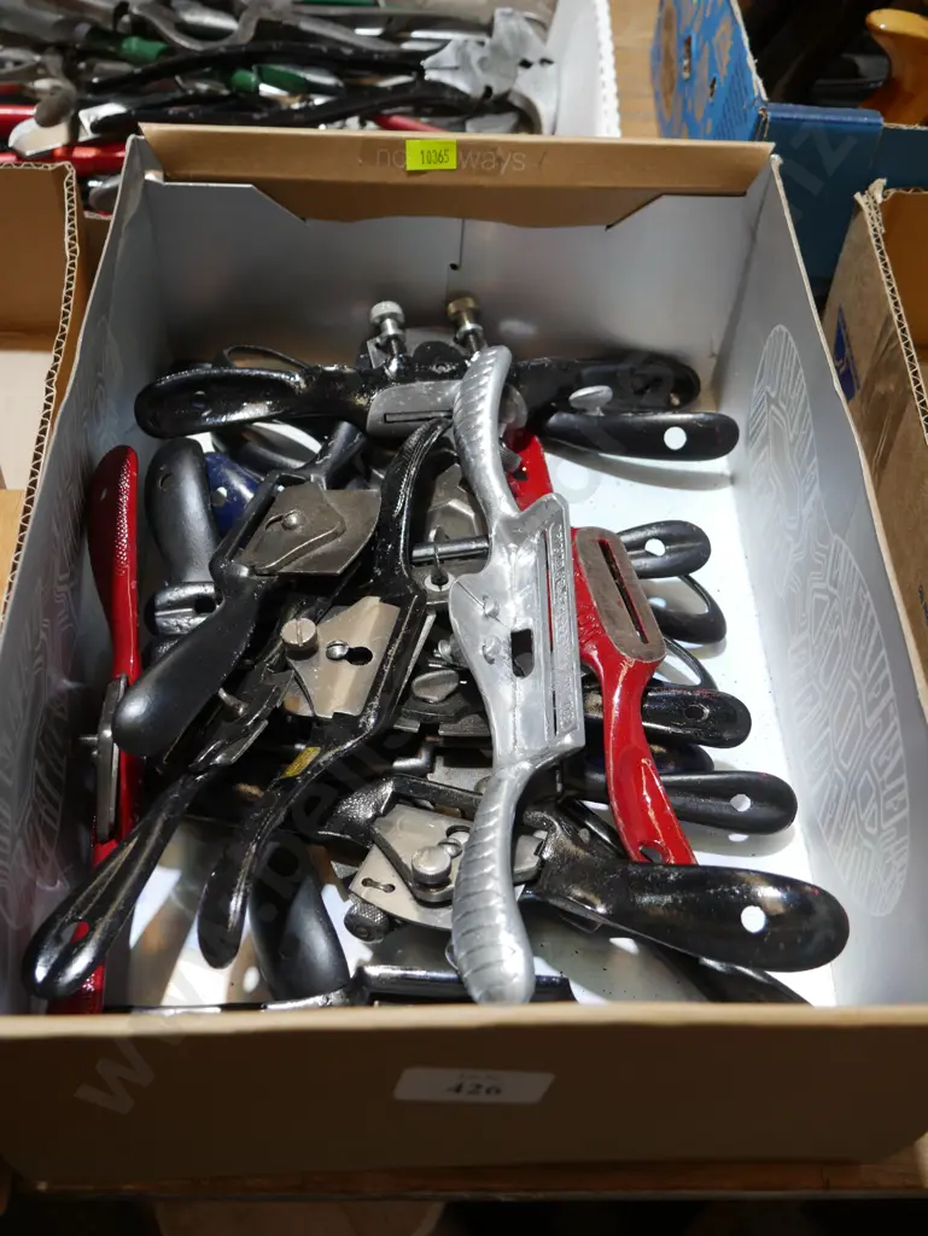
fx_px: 1357
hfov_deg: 37.8
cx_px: 464
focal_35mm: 38
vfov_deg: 49.0
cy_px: 618
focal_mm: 19
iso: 320
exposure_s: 1/60
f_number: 4.1
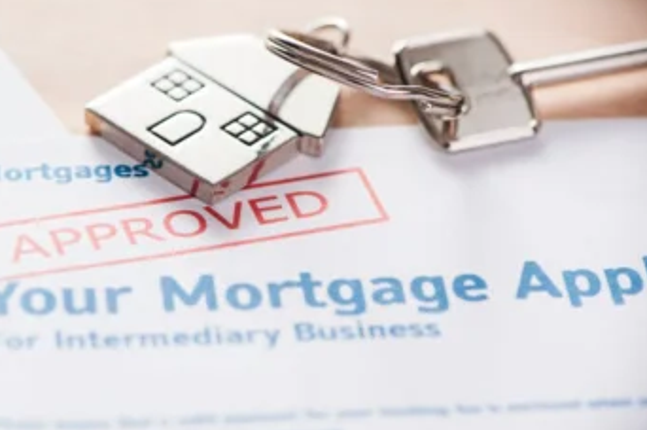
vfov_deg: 9.9
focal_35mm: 138
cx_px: 238
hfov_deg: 14.9
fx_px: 2477
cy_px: 232
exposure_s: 1/125
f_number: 6.3
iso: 200
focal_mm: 105
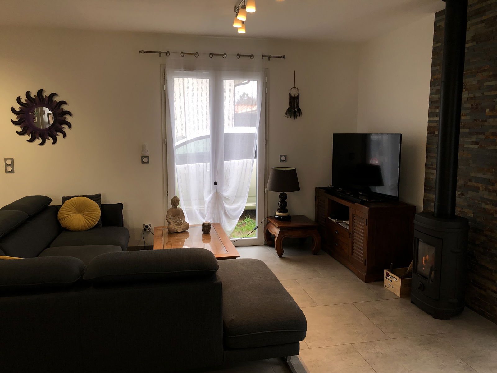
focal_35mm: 28
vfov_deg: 49.7
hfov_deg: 63.4
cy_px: 186
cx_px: 248
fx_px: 402
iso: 20
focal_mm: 3.99
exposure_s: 1/29
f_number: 1.8
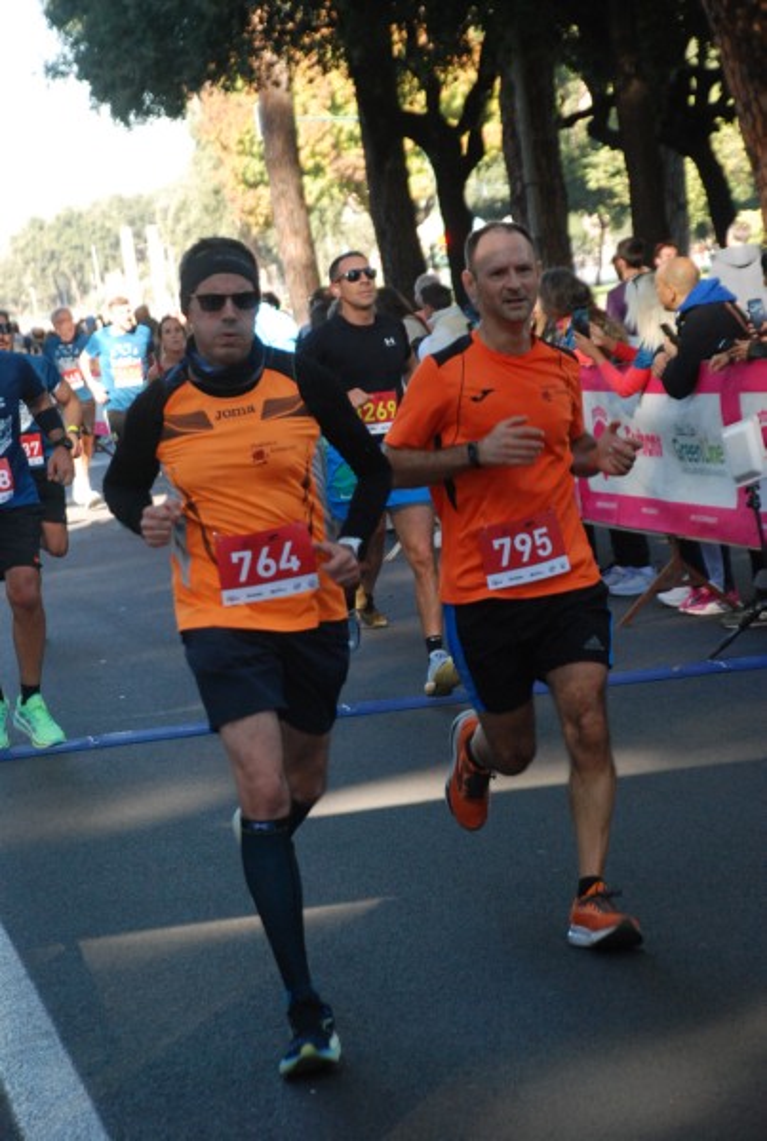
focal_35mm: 128
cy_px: 570
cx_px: 384
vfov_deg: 16.0
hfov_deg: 10.8
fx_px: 4053
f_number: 5.6
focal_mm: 85
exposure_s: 1/320
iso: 1000
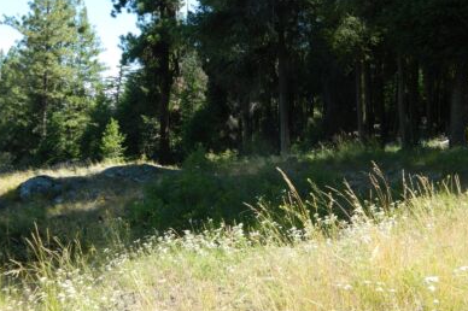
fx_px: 572
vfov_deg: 30.4
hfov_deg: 44.5
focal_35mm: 44
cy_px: 177
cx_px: 230
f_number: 9.8
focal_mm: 7.3
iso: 80
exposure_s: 1/40
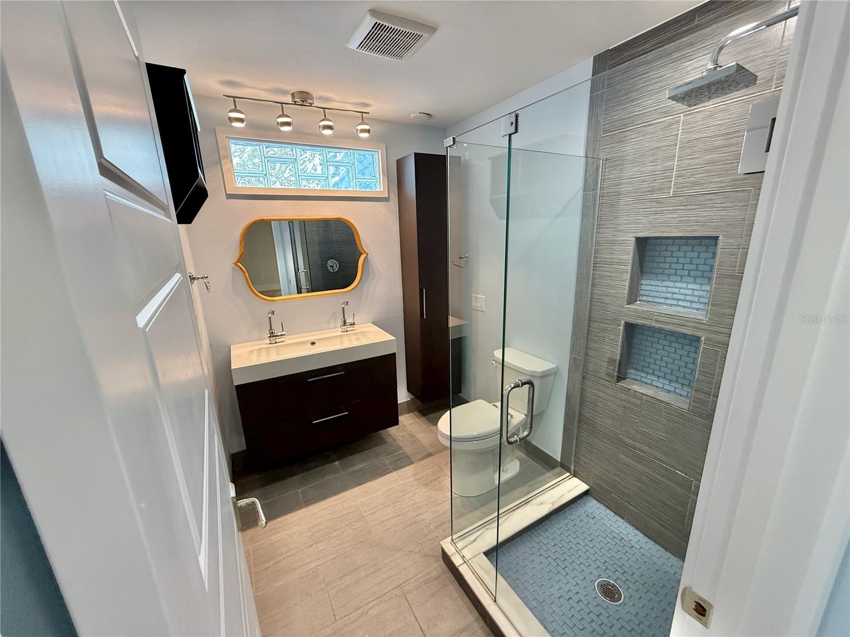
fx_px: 344
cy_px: 318
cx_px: 425
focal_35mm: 14
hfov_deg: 102.1
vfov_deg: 85.7
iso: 320
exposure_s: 1/120
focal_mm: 2.22
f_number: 2.2
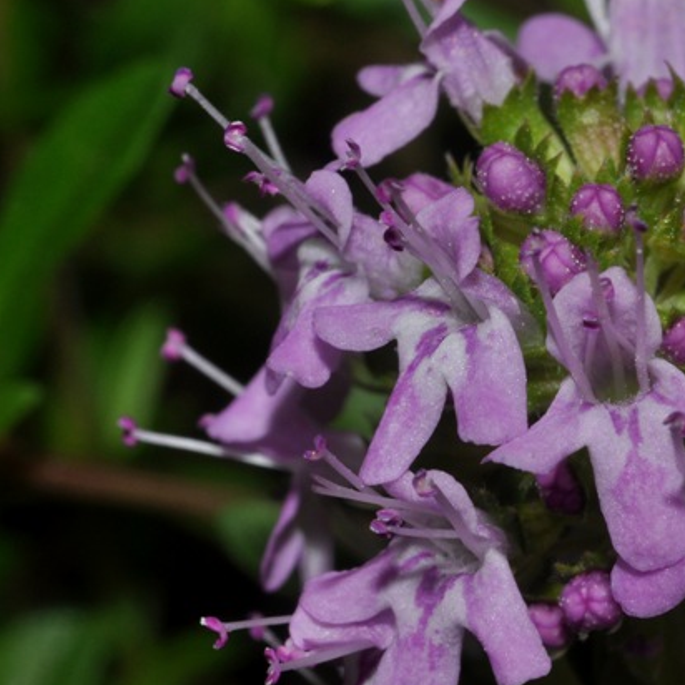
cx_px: 712
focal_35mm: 159
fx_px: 3560
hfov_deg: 10.9
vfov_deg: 11.0
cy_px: 406
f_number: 29
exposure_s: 1/200
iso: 200
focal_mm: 60
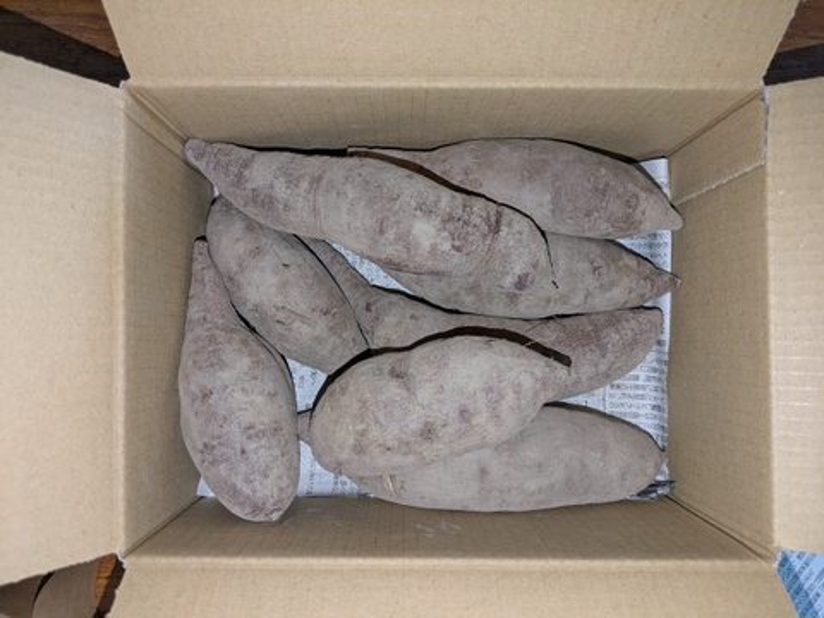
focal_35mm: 25
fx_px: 595
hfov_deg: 69.4
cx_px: 412
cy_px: 309
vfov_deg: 54.9
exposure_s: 1/60
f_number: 1.89
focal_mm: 5.43
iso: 267
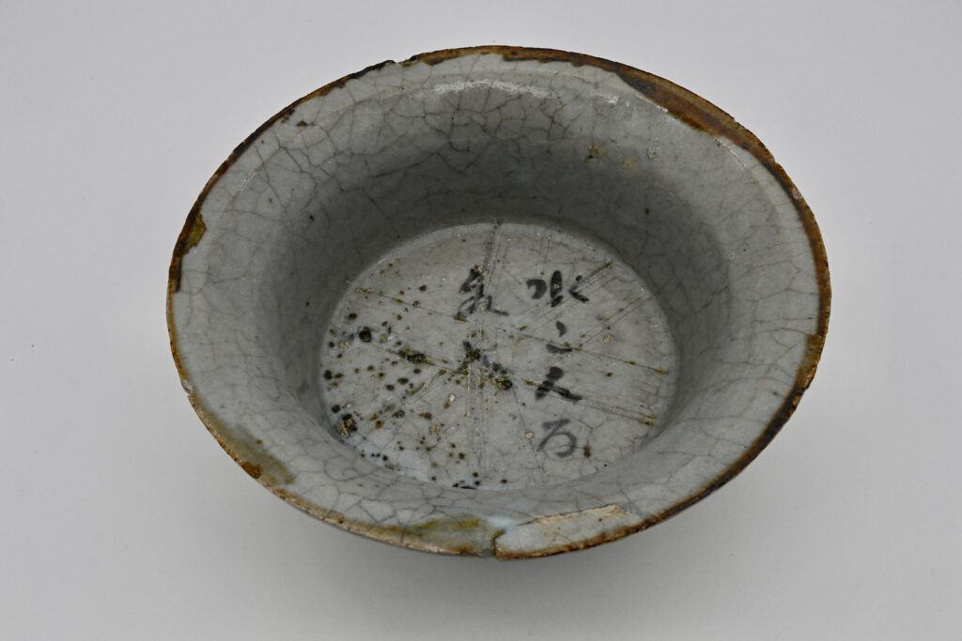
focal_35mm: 38
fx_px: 1016
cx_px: 481
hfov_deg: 50.7
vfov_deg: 35.1
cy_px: 320
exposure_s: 1/500
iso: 3200
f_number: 22
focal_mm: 38
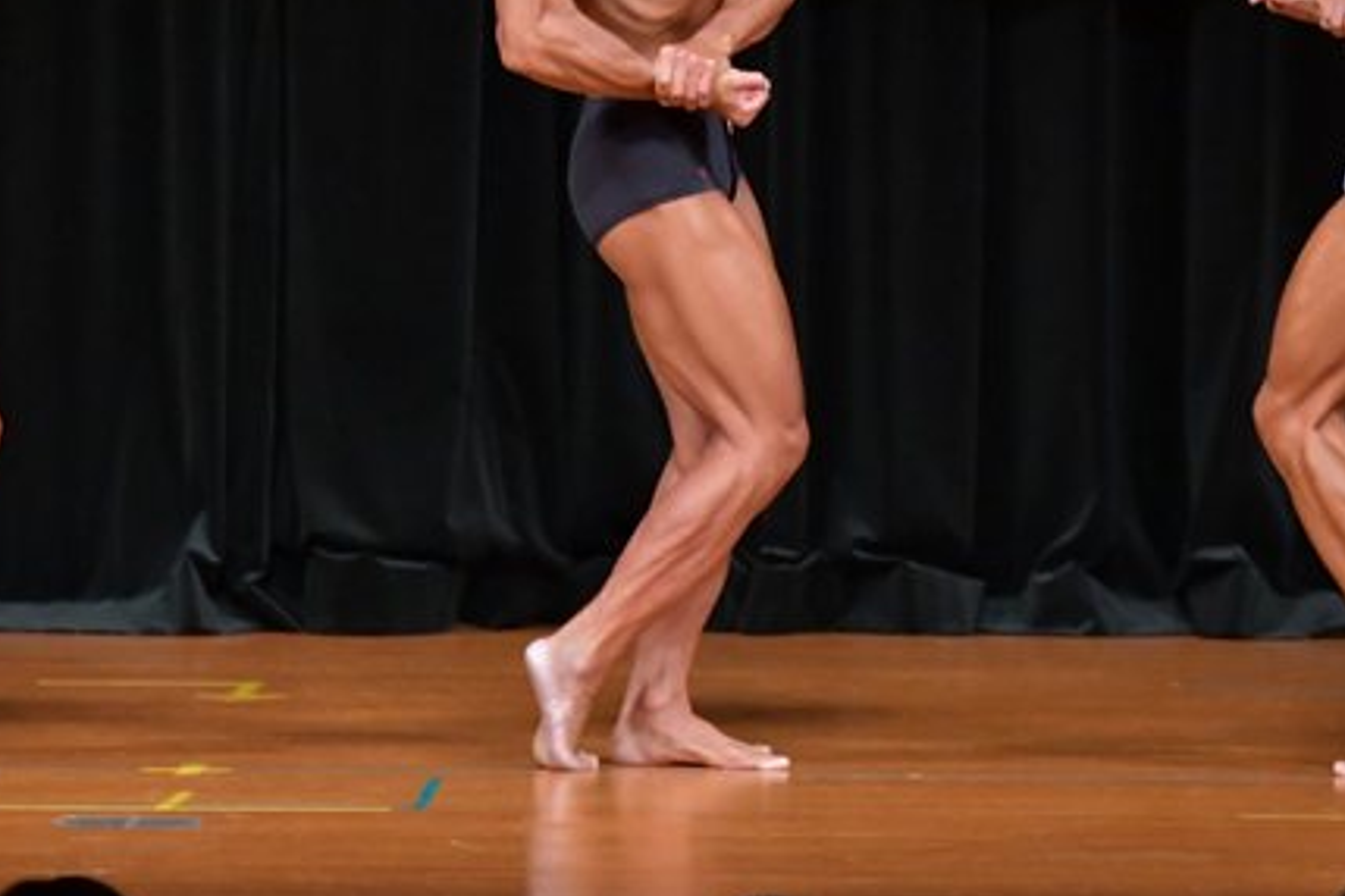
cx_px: 563
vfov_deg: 3.0
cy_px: 166
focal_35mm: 461
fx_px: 17222
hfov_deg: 4.5
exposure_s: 1/400
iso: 5000
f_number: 5.6
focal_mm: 170
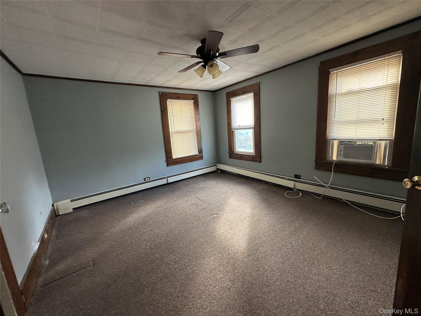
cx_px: 210
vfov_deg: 85.7
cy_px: 158
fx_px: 170
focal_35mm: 14
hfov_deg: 102.1
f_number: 2.2
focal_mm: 2.22
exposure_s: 1/99
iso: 250
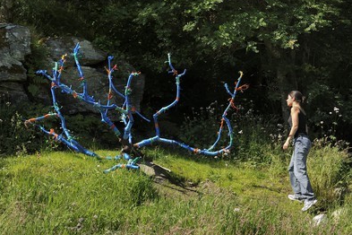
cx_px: 187
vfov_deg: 21.9
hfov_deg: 32.4
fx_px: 606
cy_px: 117
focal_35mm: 62
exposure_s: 1/160
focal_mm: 58
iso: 200
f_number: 8
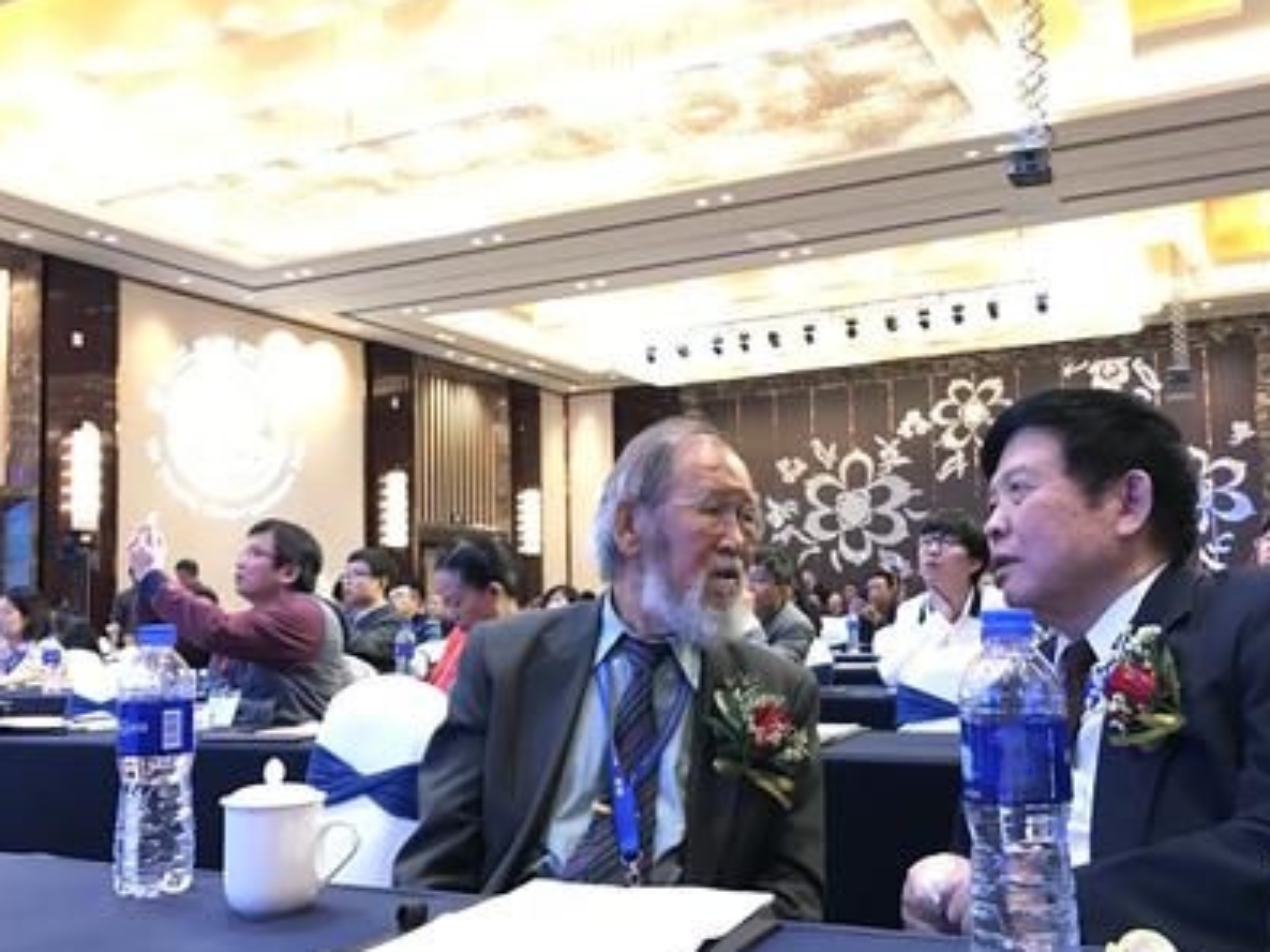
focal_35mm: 34
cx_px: 743
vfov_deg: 41.7
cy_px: 521
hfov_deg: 53.7
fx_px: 1247
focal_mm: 3.99
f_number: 1.8
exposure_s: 1/17
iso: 80
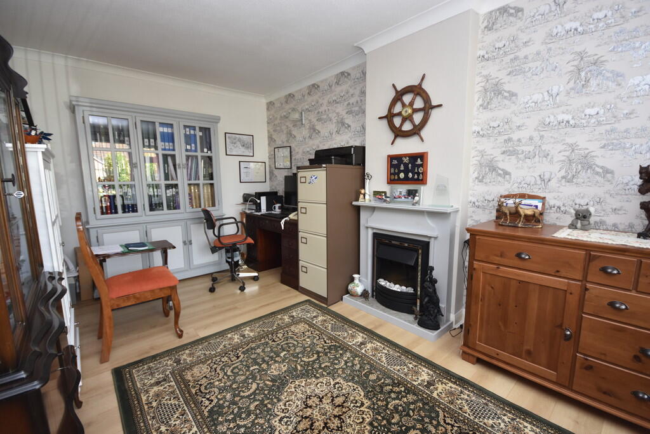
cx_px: 325
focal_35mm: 15
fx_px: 271
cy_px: 217
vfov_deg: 77.3
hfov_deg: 100.4
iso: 400
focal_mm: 10
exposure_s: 1/60
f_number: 4
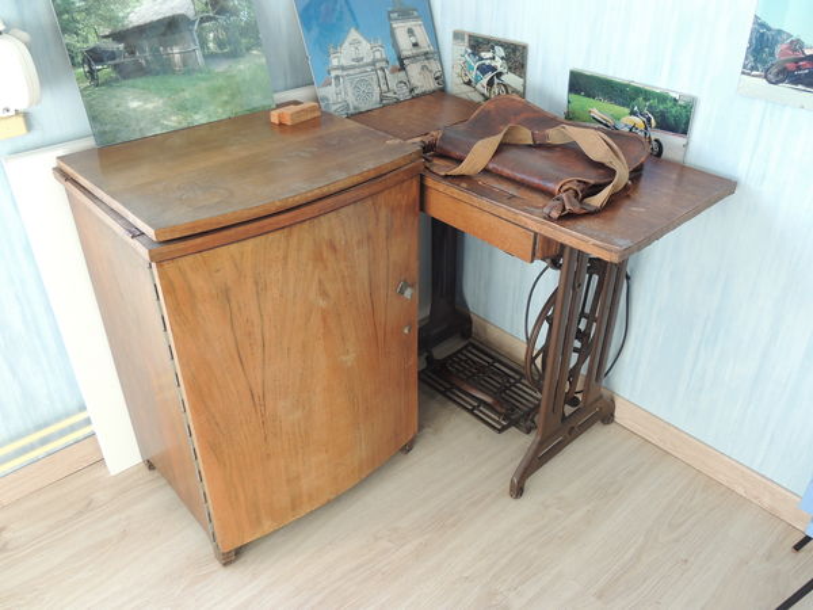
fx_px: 705
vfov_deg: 46.8
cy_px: 305
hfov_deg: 60.0
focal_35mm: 30
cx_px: 406
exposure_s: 1/30
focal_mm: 5.3
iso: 160
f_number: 3.1
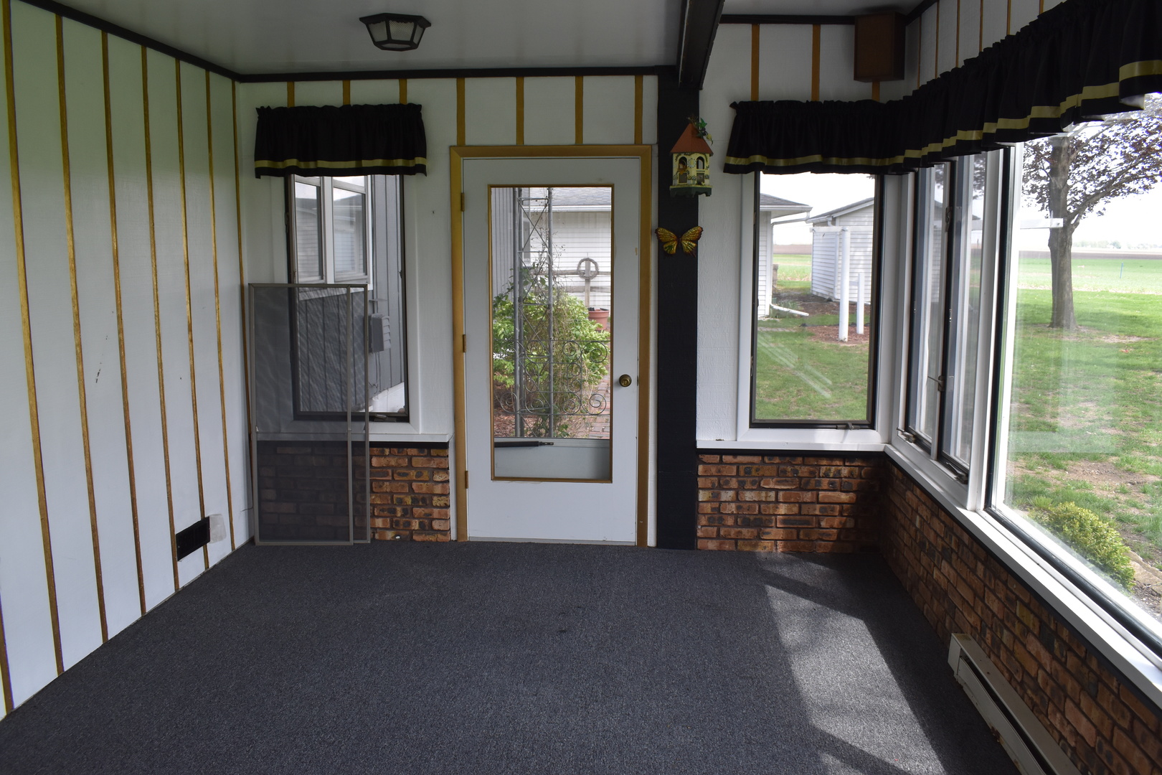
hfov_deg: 61.9
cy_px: 388
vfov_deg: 43.6
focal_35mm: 30
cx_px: 581
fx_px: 968
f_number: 6.3
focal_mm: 20
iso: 400
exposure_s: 1/160
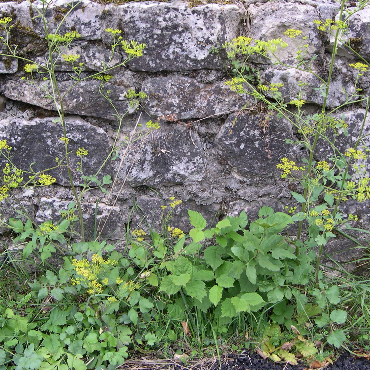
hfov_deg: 32.8
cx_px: 183
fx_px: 629
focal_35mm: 52
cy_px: 162
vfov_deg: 32.8
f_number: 2.8
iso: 100
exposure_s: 1/82
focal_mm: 8
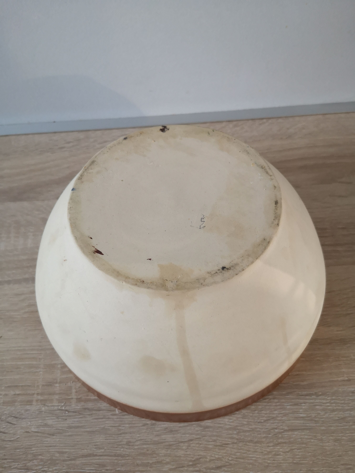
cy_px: 236
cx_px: 178
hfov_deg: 51.4
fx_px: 369
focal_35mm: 27
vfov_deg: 65.3
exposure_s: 1/25
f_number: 1.8
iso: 320
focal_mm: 3.95
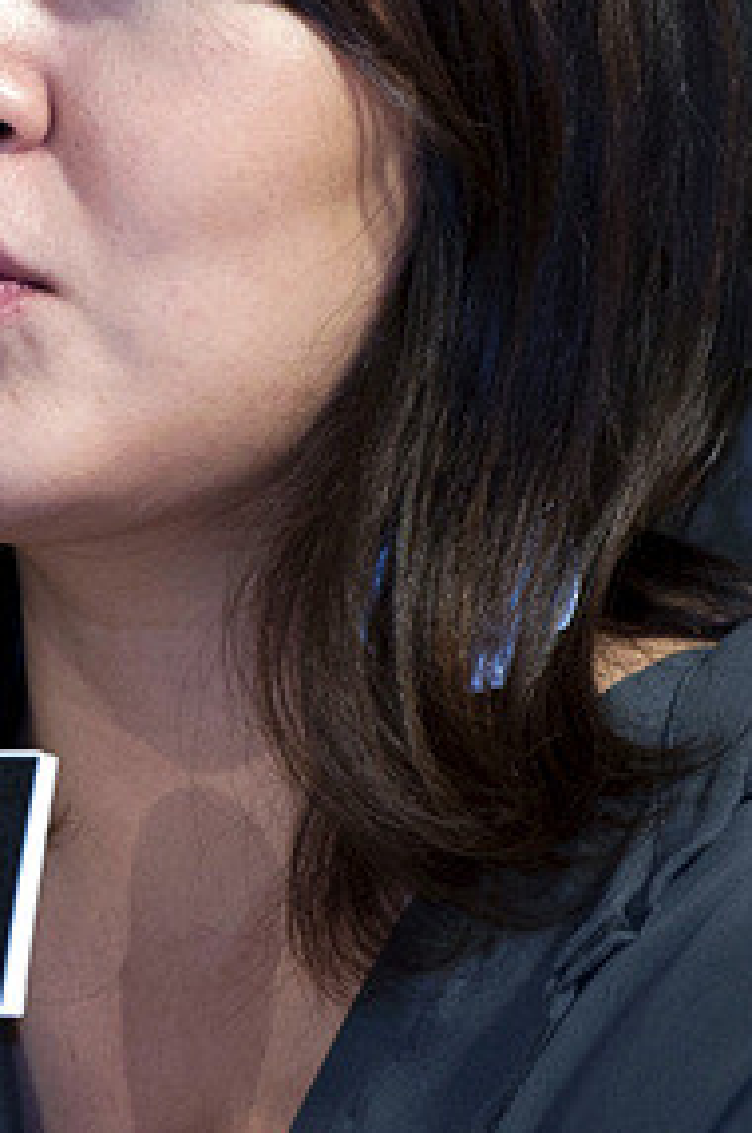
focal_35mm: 420
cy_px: 418
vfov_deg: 4.9
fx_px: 13191
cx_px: 63
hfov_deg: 3.3
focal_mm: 200
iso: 800
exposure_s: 1/250
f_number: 4
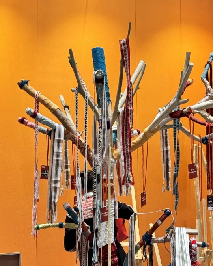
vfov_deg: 18.9
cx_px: 123
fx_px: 788
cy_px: 45
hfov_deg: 15.4
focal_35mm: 100
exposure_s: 1/60
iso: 200
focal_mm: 6.76
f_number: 1.78
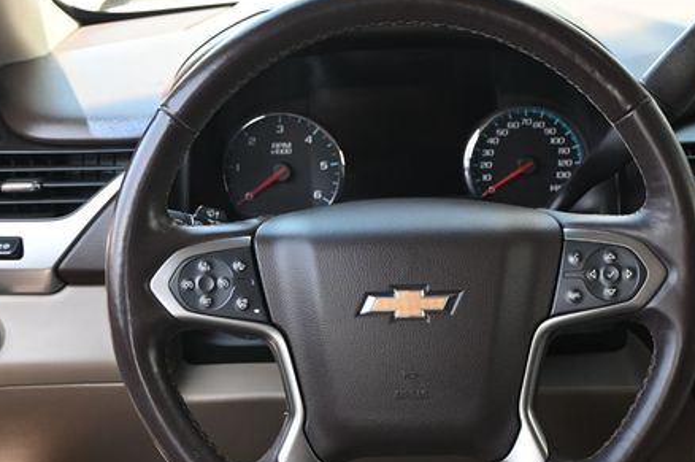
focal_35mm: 58
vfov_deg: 23.3
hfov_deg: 34.4
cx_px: 406
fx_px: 1120
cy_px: 276
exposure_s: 1/125
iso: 500
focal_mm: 26.5
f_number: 4.5
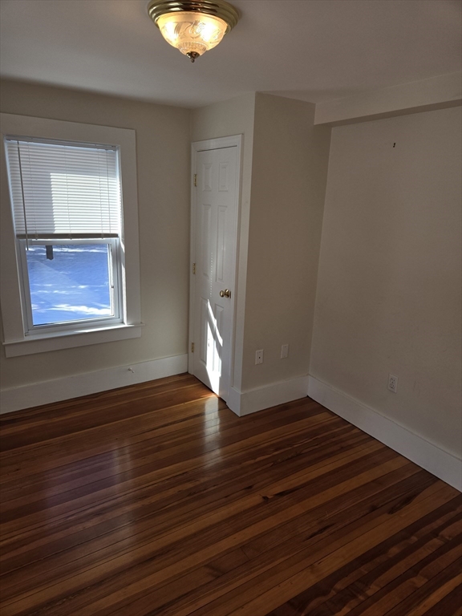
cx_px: 231
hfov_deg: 58.9
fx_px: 409
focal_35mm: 23
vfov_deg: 73.9
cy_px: 308
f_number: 1.8
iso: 25
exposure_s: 1/299
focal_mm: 5.4
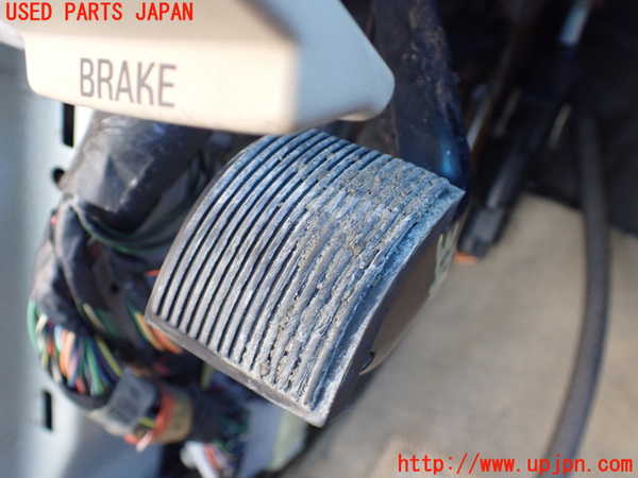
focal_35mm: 30
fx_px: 553
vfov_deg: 46.8
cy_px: 239
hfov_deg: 60.0
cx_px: 319
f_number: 2.3
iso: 800
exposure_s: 1/100
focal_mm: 5.4
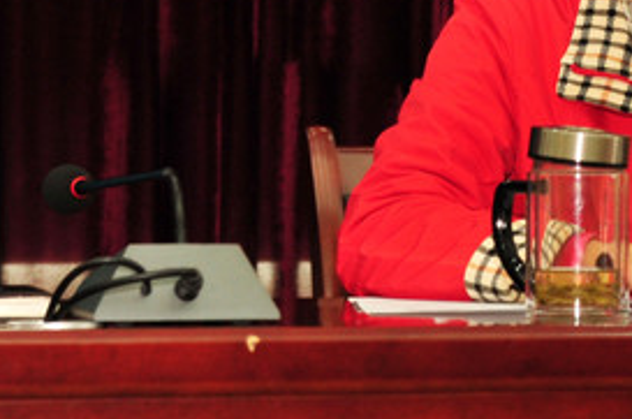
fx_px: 2699
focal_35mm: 154
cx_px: 669
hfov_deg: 13.1
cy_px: -17
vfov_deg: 8.8
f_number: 5.6
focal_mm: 70
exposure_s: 1/60
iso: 1250
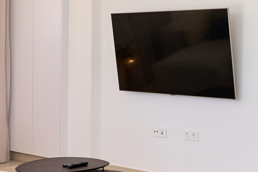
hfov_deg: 26.3
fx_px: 551
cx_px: 147
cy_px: 34
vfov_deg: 17.5
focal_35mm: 77
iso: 500
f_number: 3.2
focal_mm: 24
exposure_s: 1/640
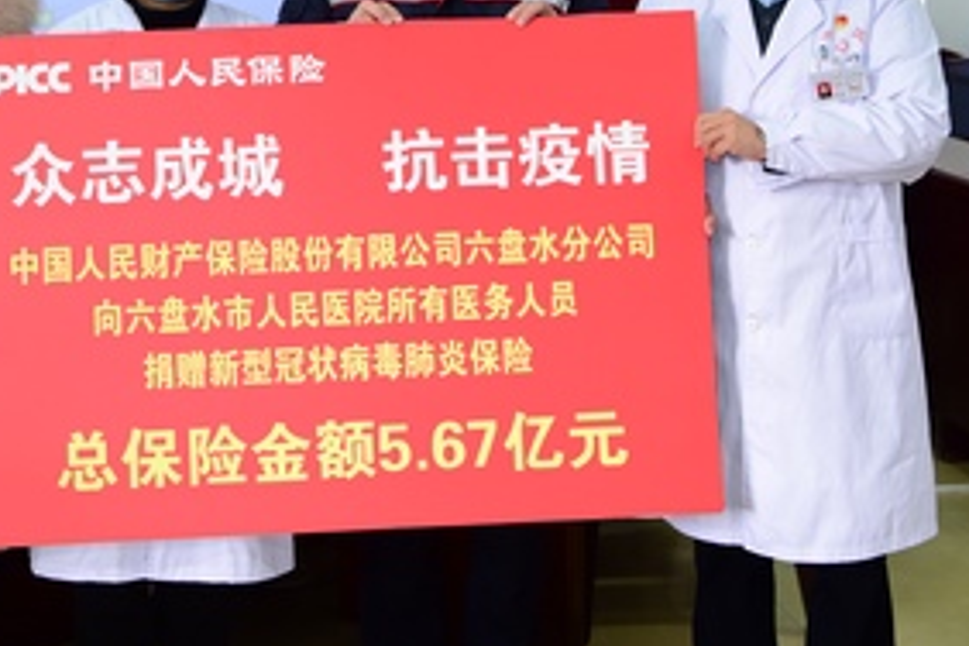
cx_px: 320
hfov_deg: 23.8
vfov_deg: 15.8
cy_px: 3
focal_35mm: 85
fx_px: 2288
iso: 800
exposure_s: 1/20
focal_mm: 40
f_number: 4.5
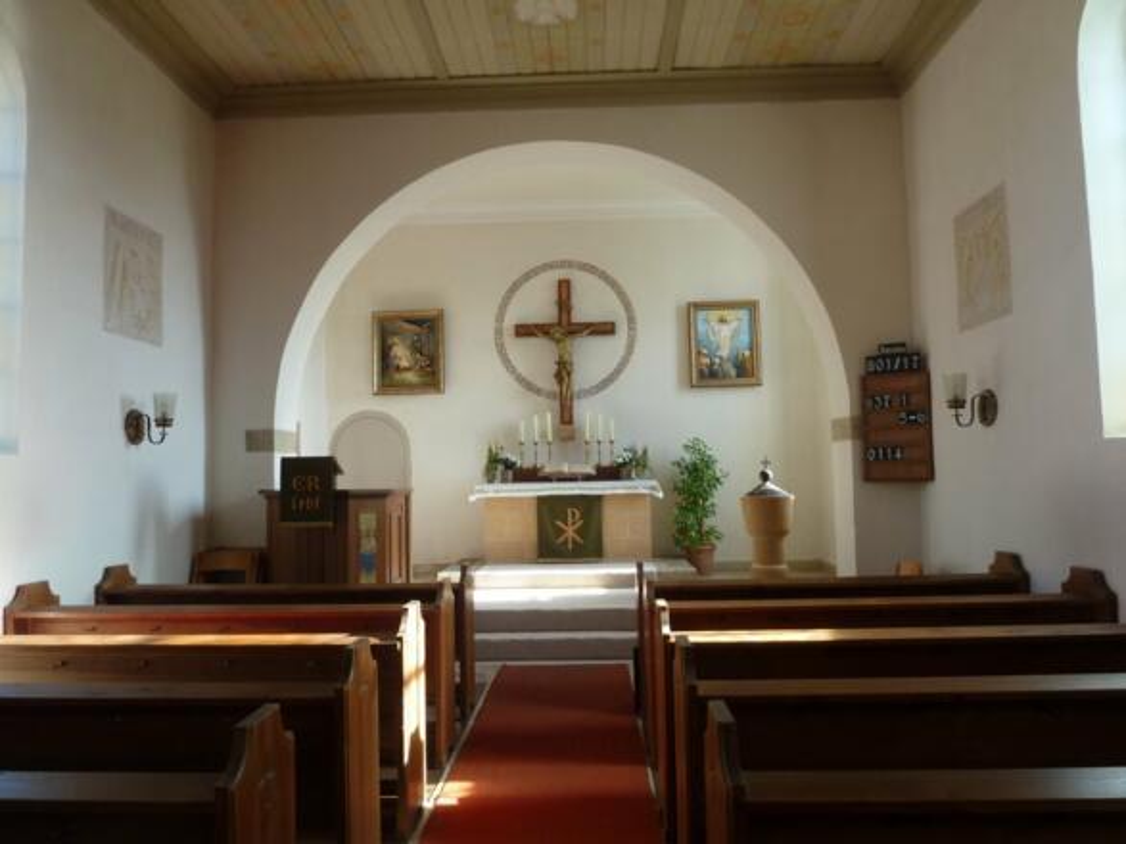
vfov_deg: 54.9
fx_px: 813
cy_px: 422
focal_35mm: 25
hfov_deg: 69.4
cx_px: 563
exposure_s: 1/40
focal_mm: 4.1
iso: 80
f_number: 3.3
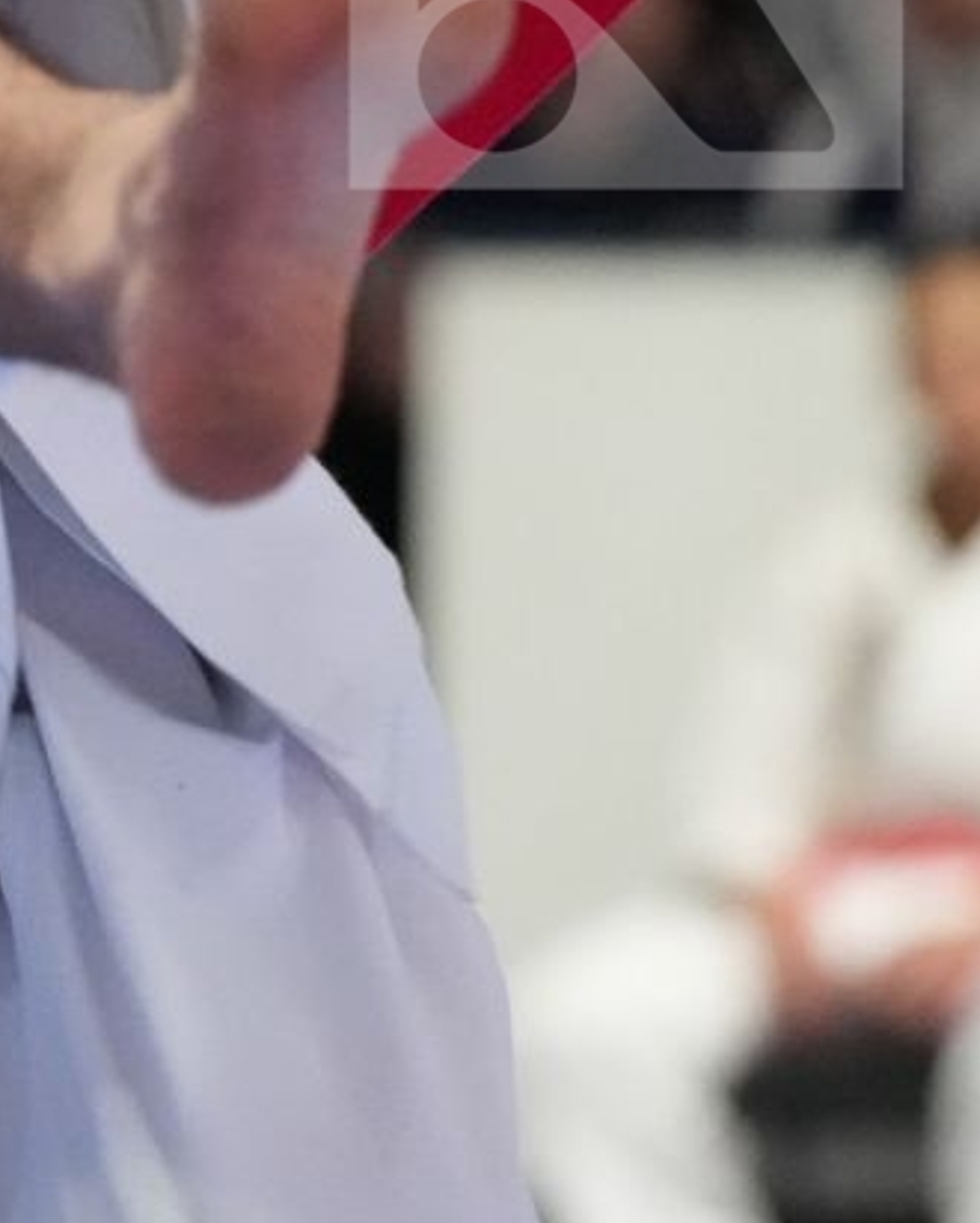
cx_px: -380
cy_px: -80
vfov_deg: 3.6
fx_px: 19310
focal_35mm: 533
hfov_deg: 2.9
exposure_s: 1/500
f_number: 2.8
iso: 8000
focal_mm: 130
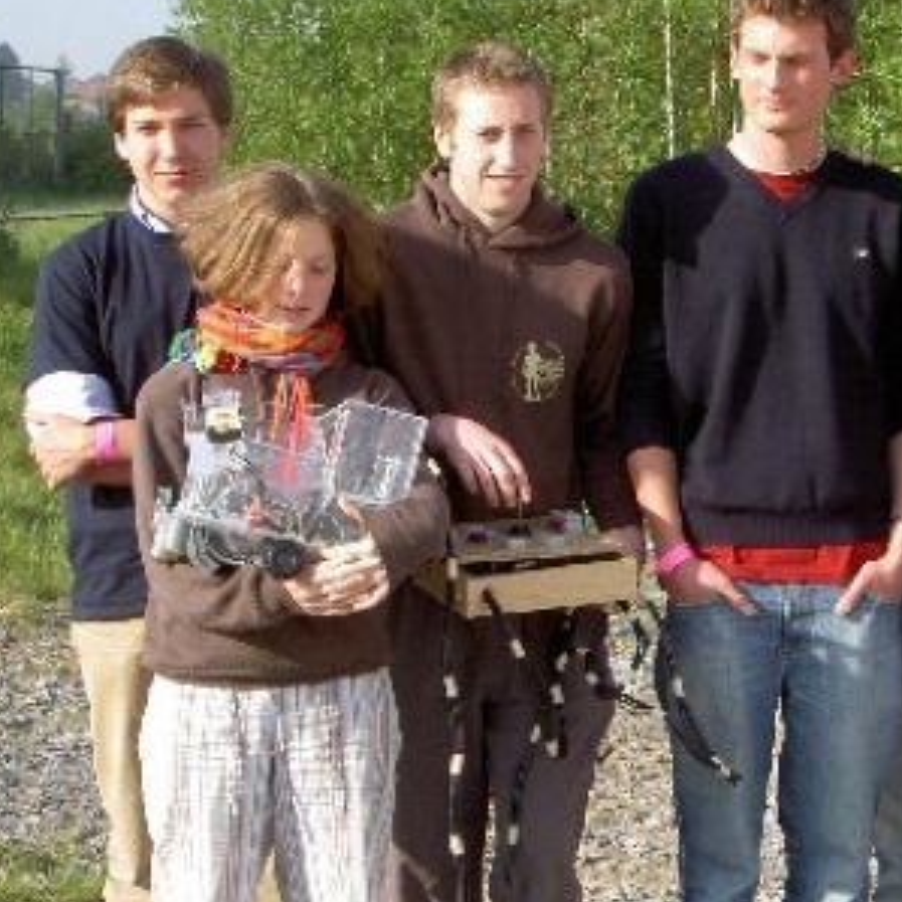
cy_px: 567
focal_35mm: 104
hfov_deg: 16.6
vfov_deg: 16.7
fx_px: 3066
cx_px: 781
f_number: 5.5
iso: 50
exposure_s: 1/125
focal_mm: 11.3
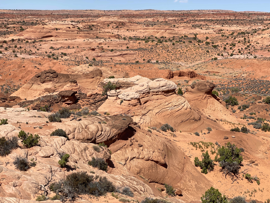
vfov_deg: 28.0
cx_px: 135
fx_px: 406
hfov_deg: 36.8
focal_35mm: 52
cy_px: 102
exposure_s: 1/2817
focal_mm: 6
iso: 25
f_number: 2
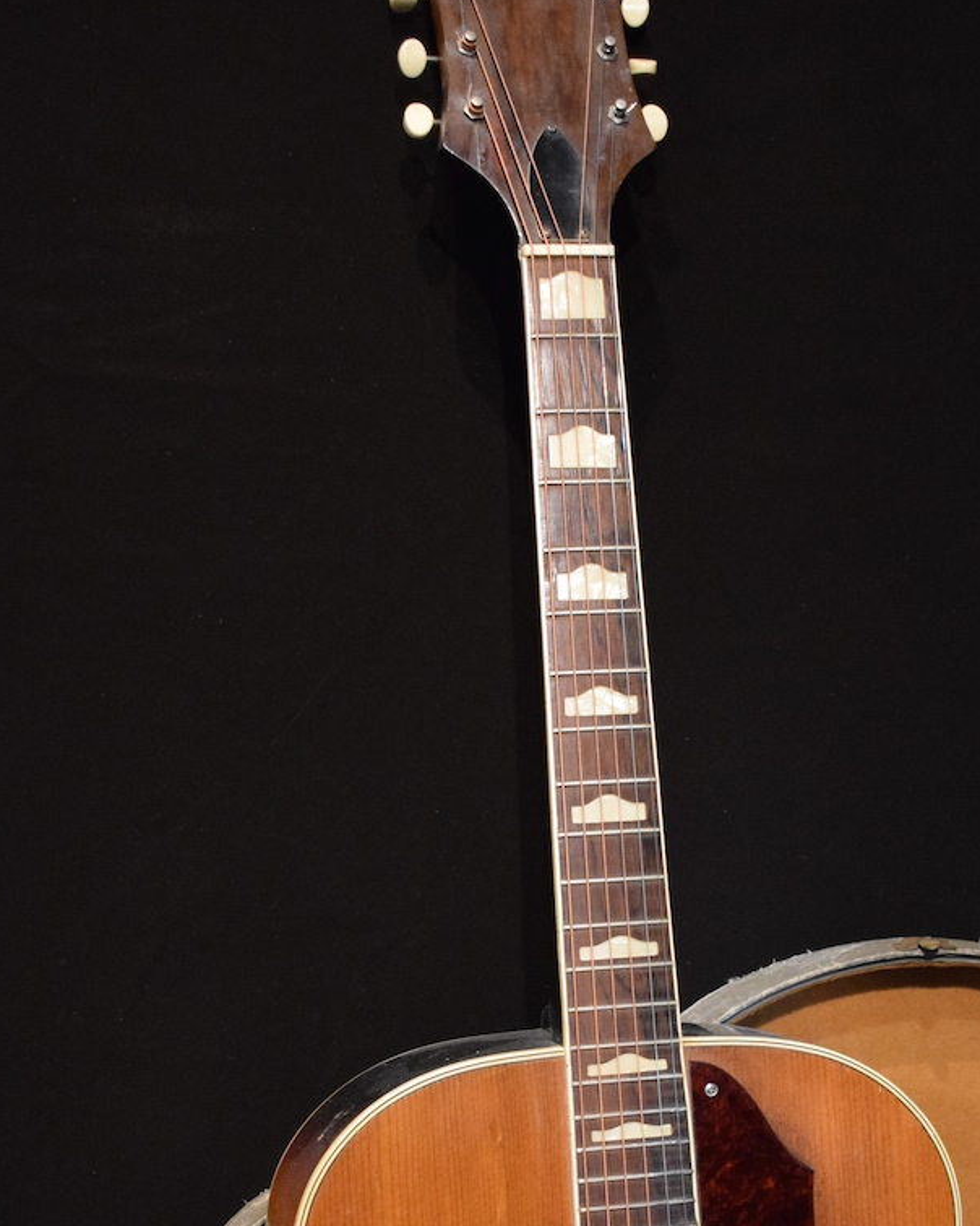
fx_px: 2535
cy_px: 1041
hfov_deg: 21.8
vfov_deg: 26.5
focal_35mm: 70
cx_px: 586
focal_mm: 25
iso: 3200
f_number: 4
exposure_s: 1/25
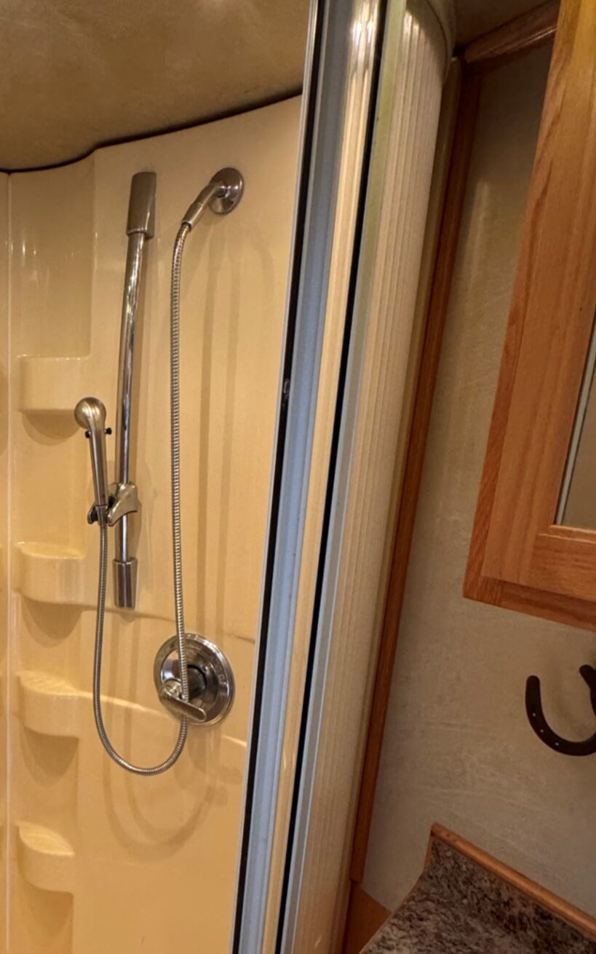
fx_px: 754
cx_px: 35
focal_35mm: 29
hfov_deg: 39.3
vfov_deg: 63.4
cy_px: 615
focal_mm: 2.22
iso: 320
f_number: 2.2
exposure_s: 1/80
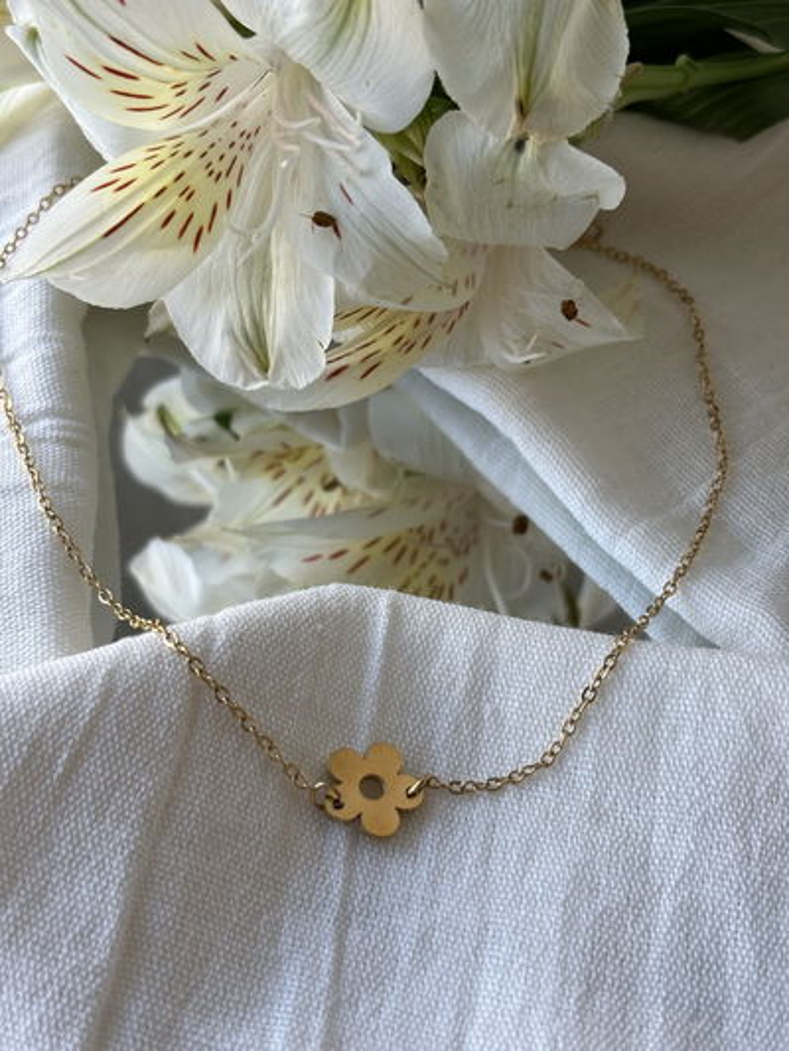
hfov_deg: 28.0
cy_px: 526
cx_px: 394
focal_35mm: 52
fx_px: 1580
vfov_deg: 36.8
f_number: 1.6
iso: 40
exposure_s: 1/159
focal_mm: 5.96
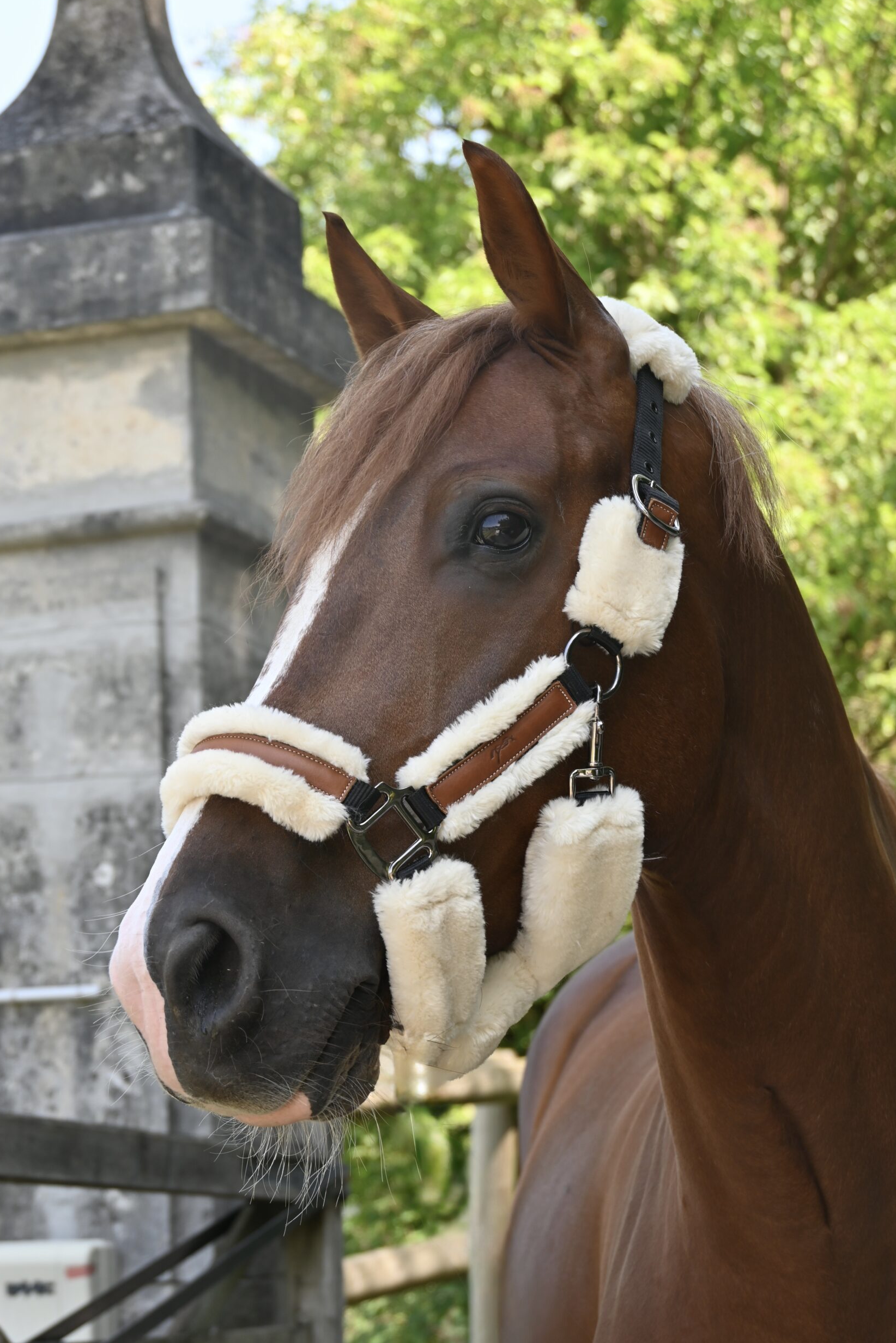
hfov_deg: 16.9
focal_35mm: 81
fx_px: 3023
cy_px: 672
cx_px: 435
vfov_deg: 25.1
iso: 100
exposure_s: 1/125
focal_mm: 52
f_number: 5.6
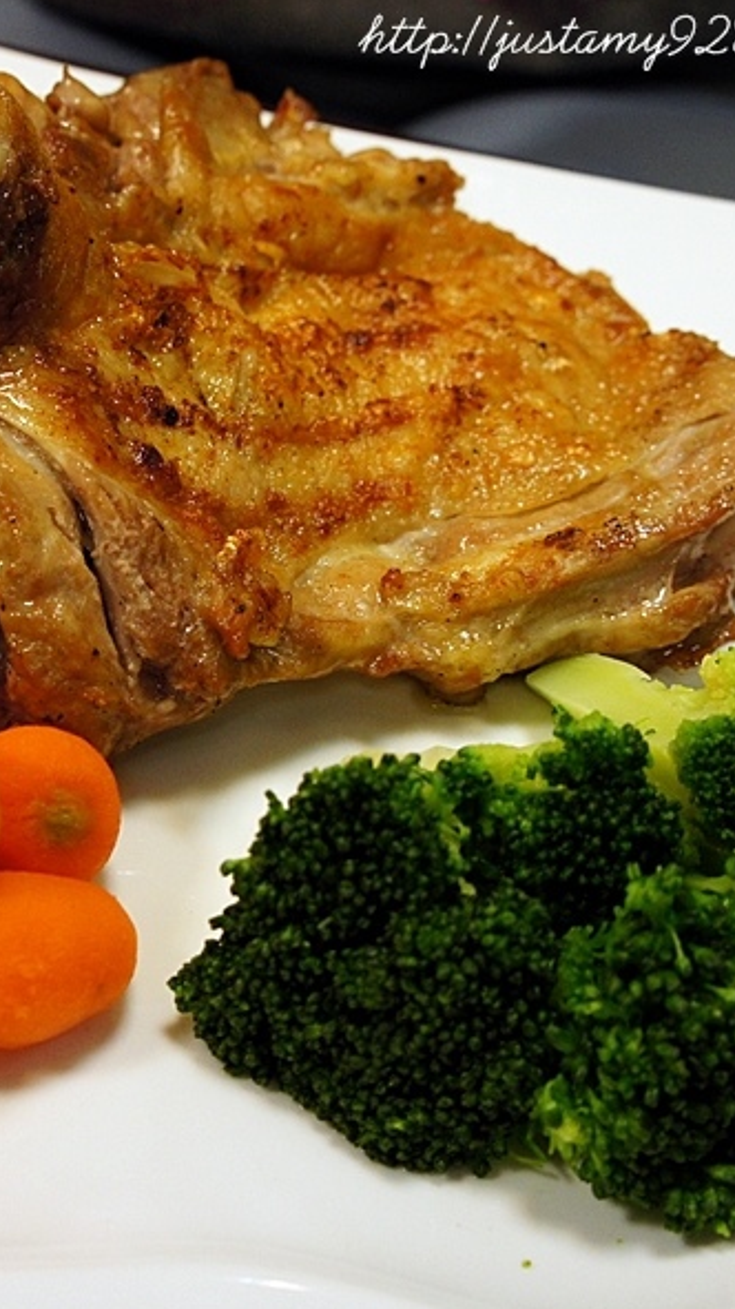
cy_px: 654
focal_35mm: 60
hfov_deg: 19.9
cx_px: 133
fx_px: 2074
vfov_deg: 35.0
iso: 1000
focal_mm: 25
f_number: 5.6
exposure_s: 1/40
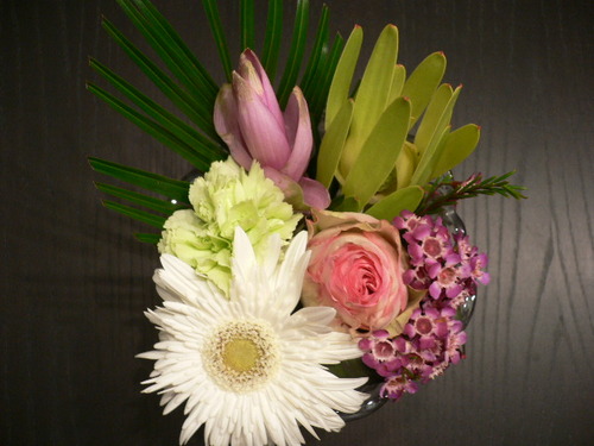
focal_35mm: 35
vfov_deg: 40.7
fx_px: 601
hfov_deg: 52.6
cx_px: 297
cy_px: 223
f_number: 2.8
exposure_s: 1/8
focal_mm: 5.8
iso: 100
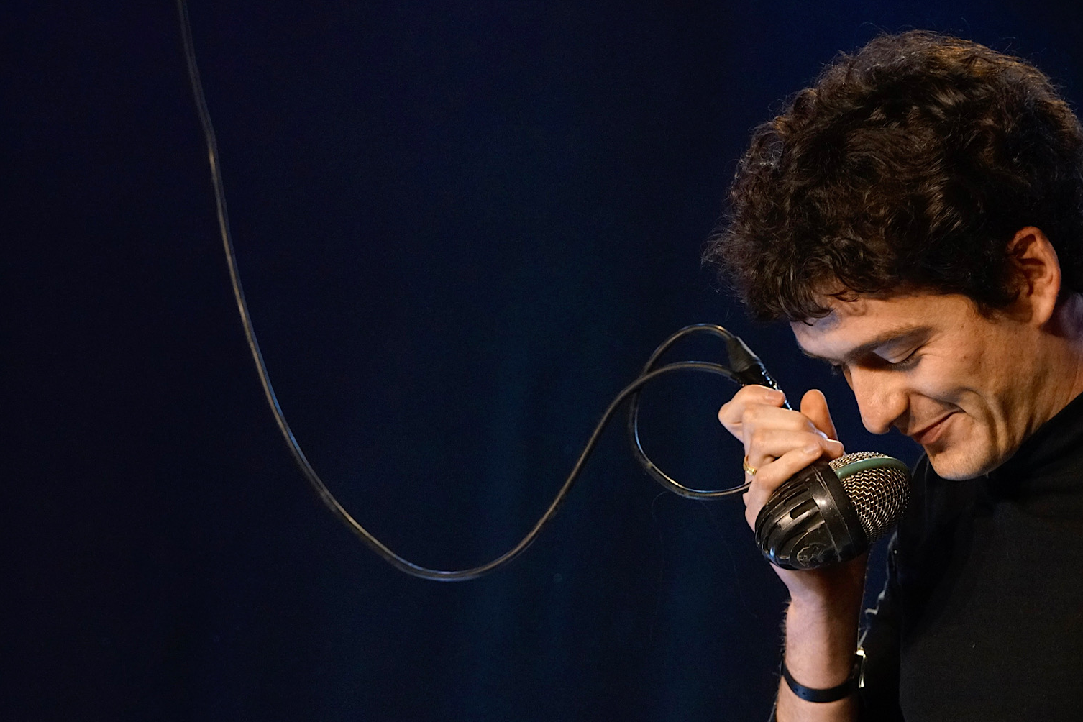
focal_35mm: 242
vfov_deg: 5.7
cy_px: 471
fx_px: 7280
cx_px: 625
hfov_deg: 8.5
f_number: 4
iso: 6400
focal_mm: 178
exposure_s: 1/100
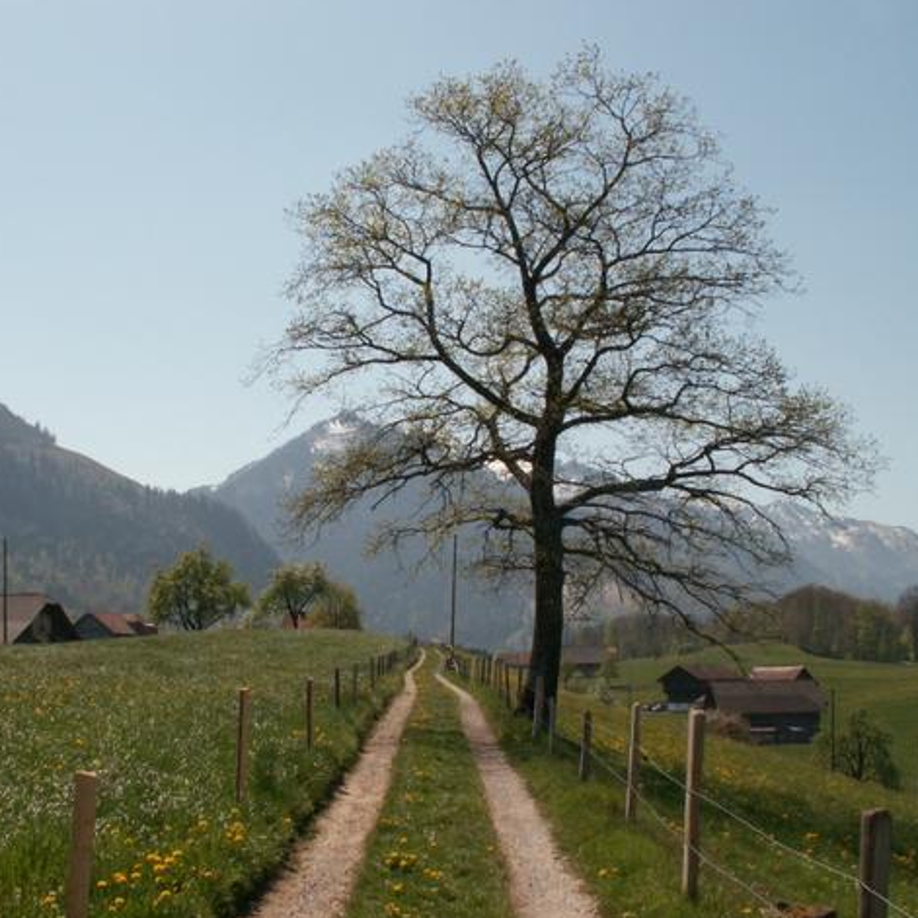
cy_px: 458
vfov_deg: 40.0
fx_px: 1260
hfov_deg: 40.0
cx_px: 407
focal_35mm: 42
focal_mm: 5.86
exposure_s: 1/250
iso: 50
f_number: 7.1
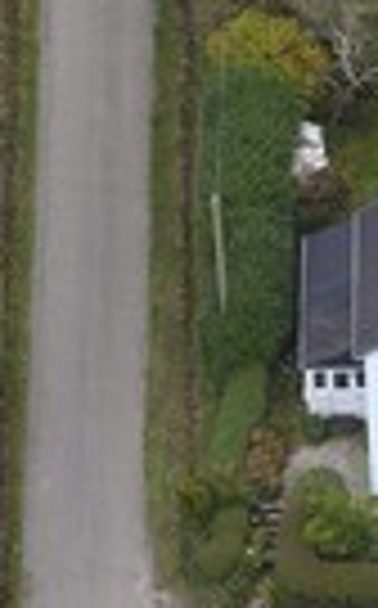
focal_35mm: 634
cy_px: 122
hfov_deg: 2.1
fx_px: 10484
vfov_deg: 3.3
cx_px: 864
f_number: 5.6
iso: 800
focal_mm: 200
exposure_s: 1/1000
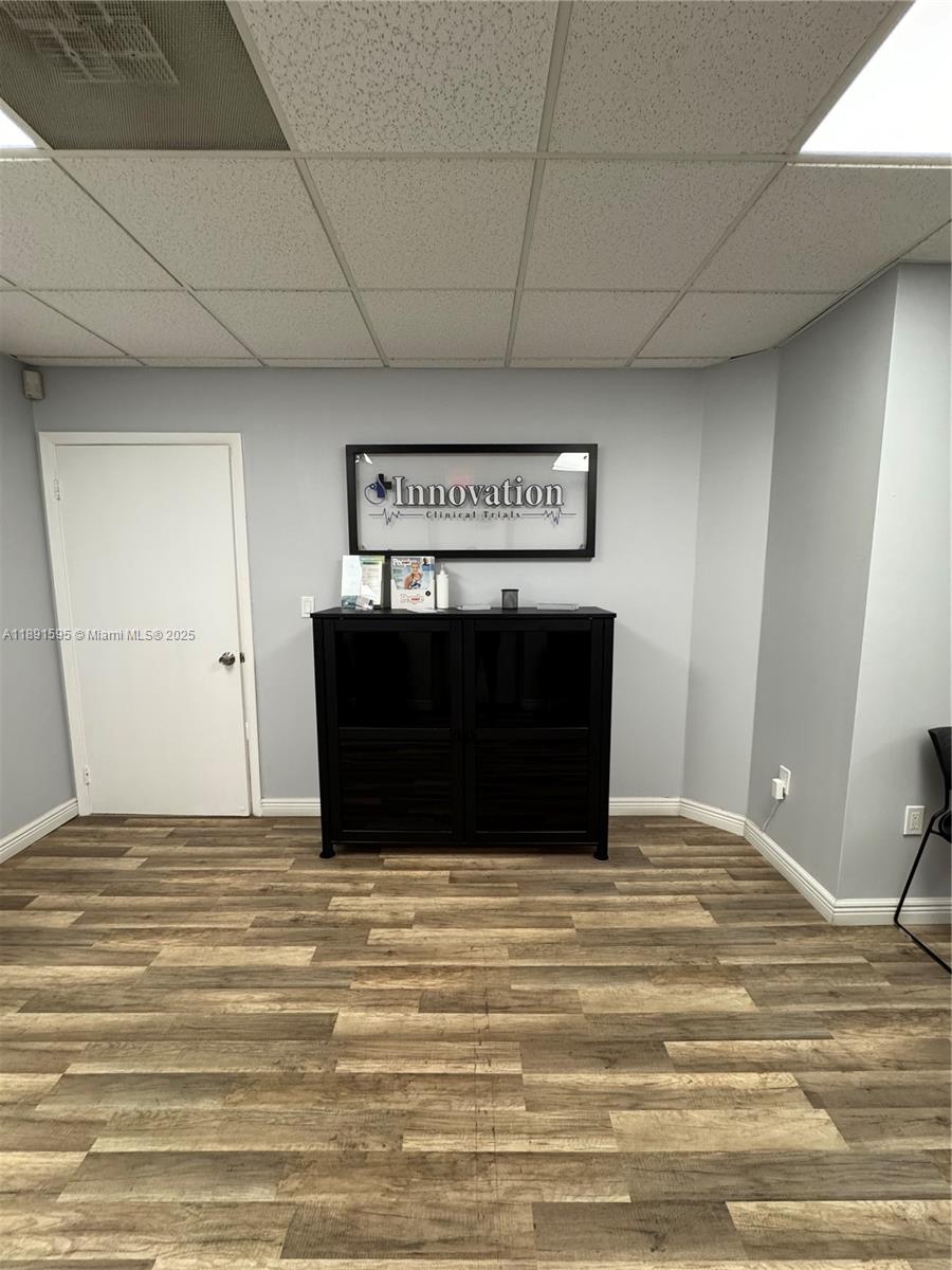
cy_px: 635
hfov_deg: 85.7
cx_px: 476
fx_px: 513
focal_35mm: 14
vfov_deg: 102.1
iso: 320
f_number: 2.2
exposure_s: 1/120
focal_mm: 2.22
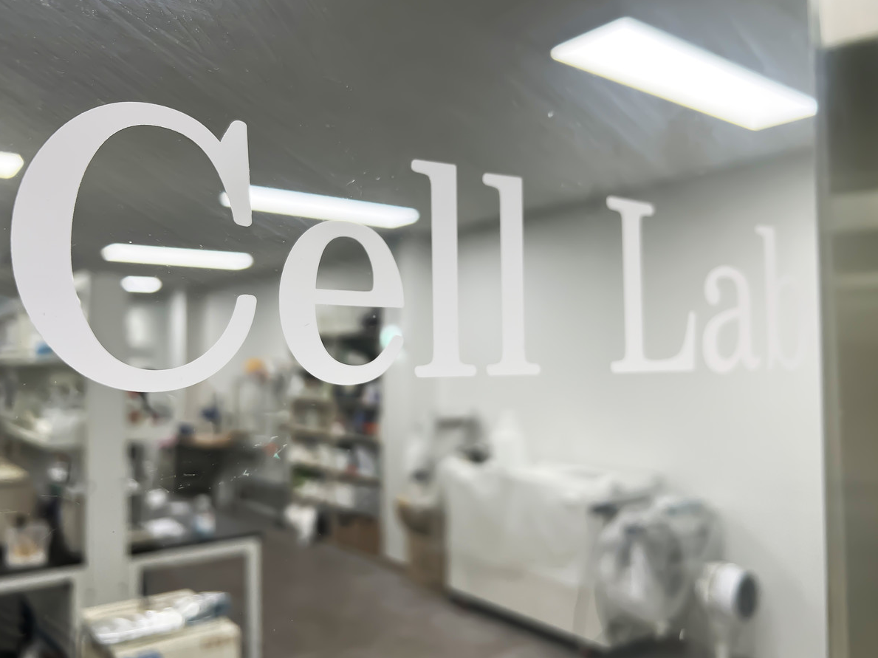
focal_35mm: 28
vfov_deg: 49.7
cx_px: 429
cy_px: 328
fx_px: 710
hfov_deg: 63.5
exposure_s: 1/159
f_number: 1.5
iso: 64
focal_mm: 5.7
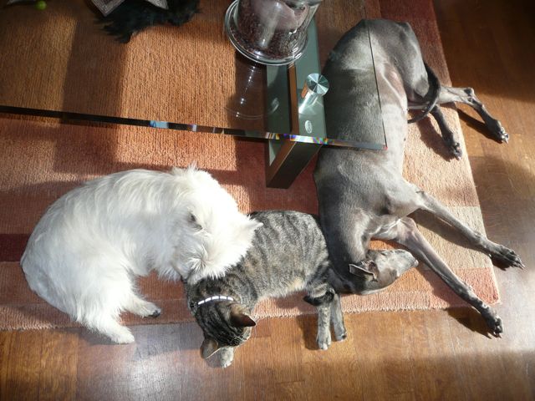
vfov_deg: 49.7
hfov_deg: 63.4
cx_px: 268
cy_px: 200
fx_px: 433
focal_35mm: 28
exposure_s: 1/100
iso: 100
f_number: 3.3
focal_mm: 4.6
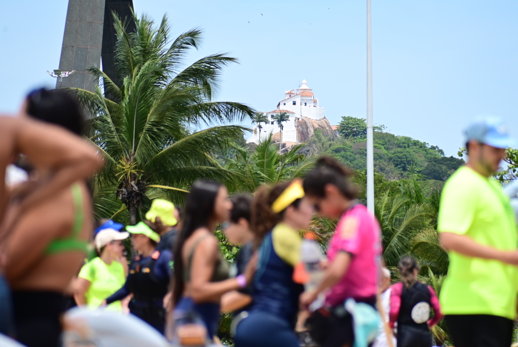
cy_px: 174
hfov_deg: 5.1
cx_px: 259
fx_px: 5832
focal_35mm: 405
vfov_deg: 3.4
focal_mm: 270
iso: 320
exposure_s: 1/800
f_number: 9
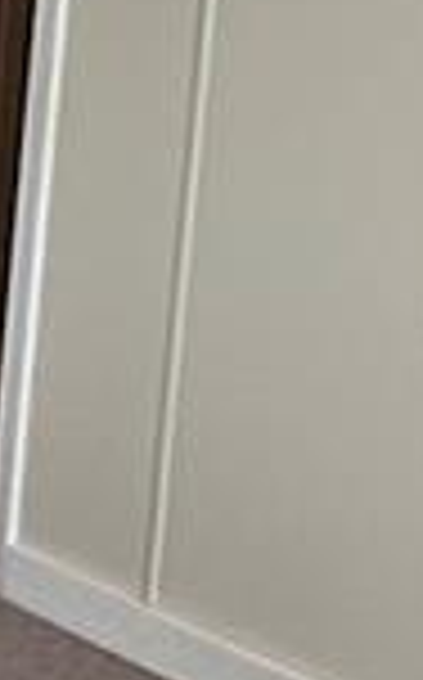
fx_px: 2183
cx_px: -369
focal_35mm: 118
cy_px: 113
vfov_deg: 17.5
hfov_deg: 10.3
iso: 200
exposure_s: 1/99
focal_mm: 2.22
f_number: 2.2
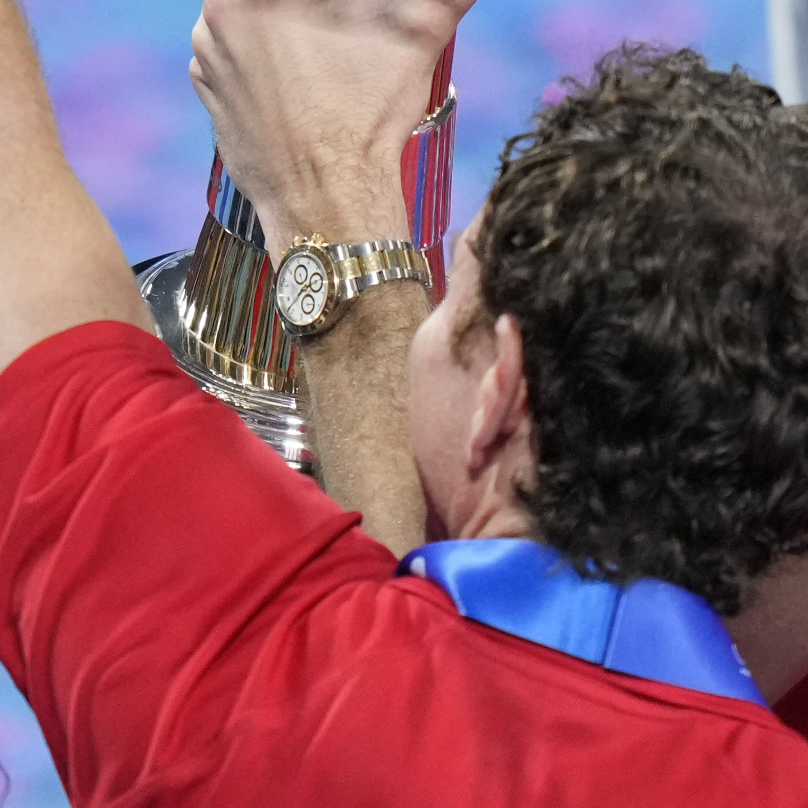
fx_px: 53794
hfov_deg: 0.9
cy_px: -78
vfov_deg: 0.9
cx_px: 441
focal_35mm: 2037
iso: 2000
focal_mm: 400
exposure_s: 1/2000
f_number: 2.8
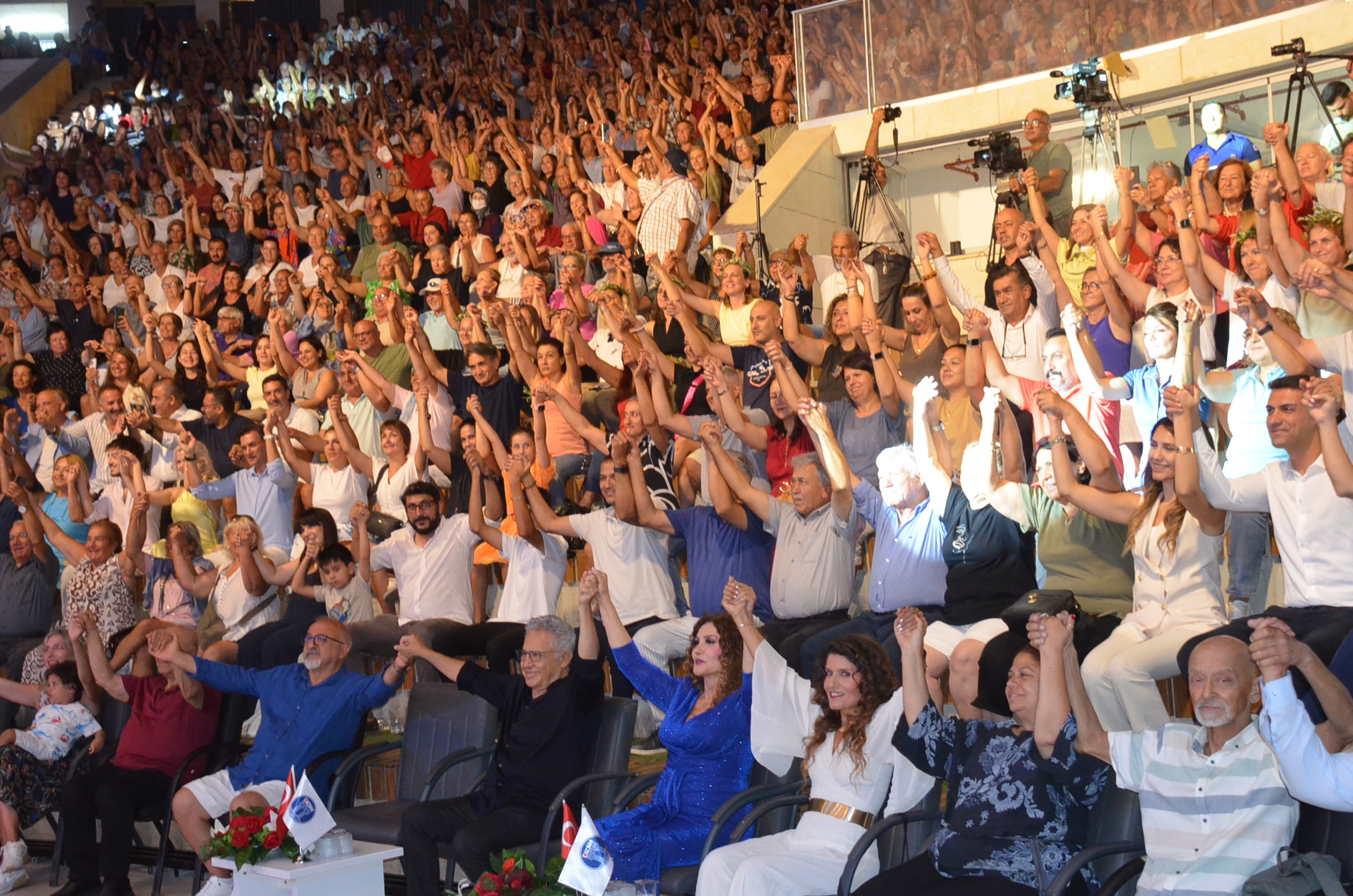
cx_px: 681
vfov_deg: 31.0
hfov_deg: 45.5
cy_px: 514
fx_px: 1613
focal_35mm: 43
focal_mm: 22
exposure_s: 1/60
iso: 2000
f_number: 3.8
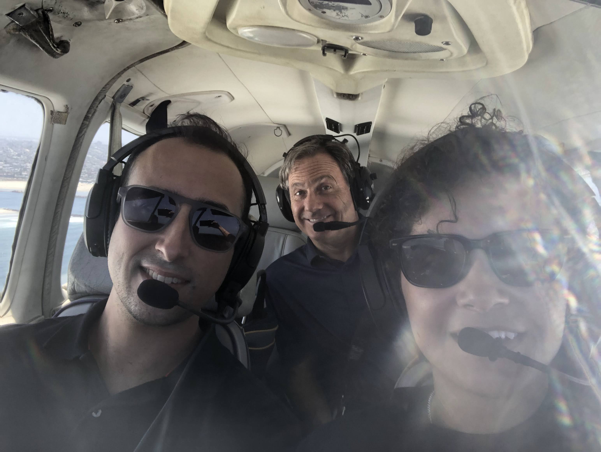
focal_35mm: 32
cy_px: 226
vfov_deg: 44.2
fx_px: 556
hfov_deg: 56.8
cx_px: 300
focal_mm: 2.87
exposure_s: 1/120
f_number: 2.2
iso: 25
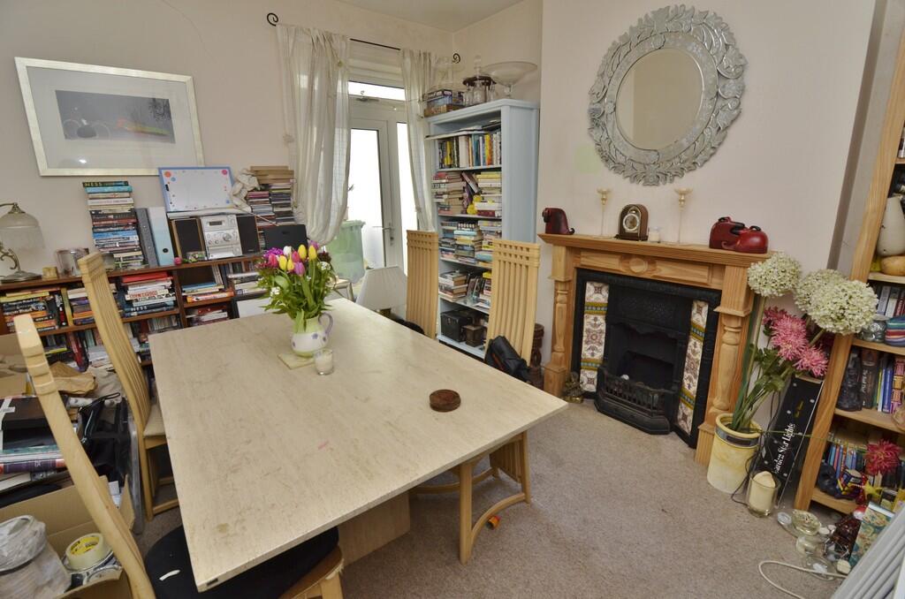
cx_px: 452
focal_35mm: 16
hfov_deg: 95.1
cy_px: 300
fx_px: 414
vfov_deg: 71.8
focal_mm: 11
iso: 400
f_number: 5.6
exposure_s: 1/60
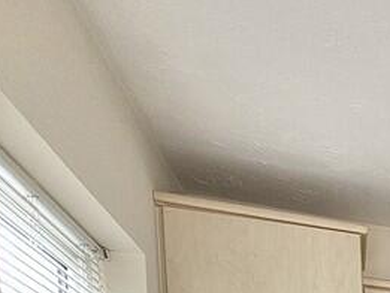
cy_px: 537
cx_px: 613
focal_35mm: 51
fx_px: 575
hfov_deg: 25.7
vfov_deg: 20.1
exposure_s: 1/50
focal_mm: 1.7
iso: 50
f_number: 2.2
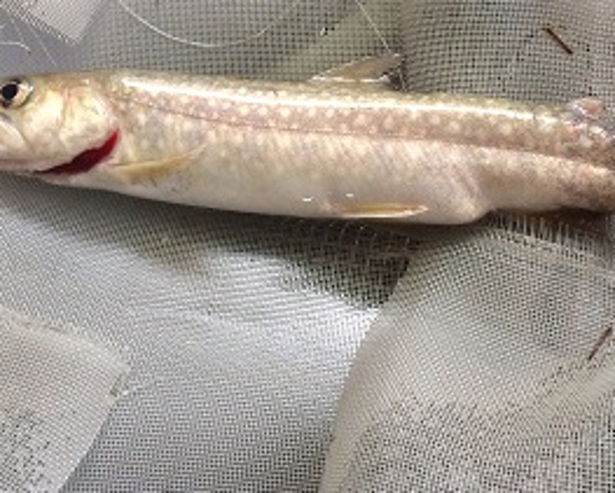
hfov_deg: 42.8
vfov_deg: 34.7
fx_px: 784
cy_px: 171
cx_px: 346
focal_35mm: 43
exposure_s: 1/30
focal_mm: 4.15
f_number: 2.2
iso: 160
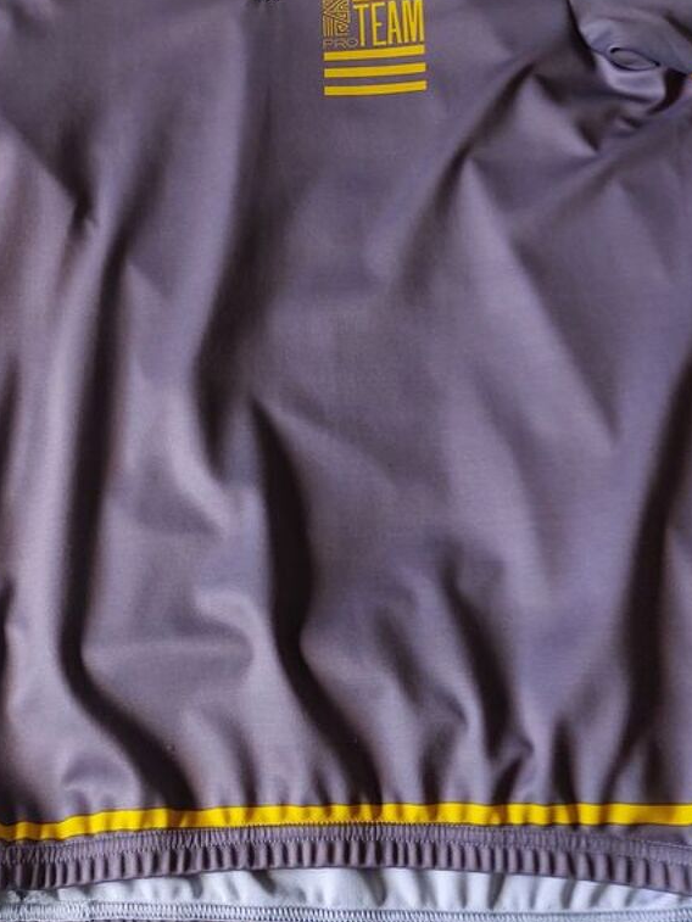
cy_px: 210
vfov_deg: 41.4
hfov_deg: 32.8
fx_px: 1172
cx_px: 303
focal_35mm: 44
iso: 160
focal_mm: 5.23
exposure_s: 1/100
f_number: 1.8
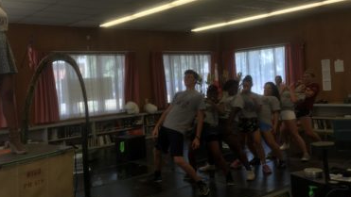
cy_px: 90
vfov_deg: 29.7
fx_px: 372
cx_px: 142
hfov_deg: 50.2
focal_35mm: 40
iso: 25
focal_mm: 4.15
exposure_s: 1/120
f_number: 2.2
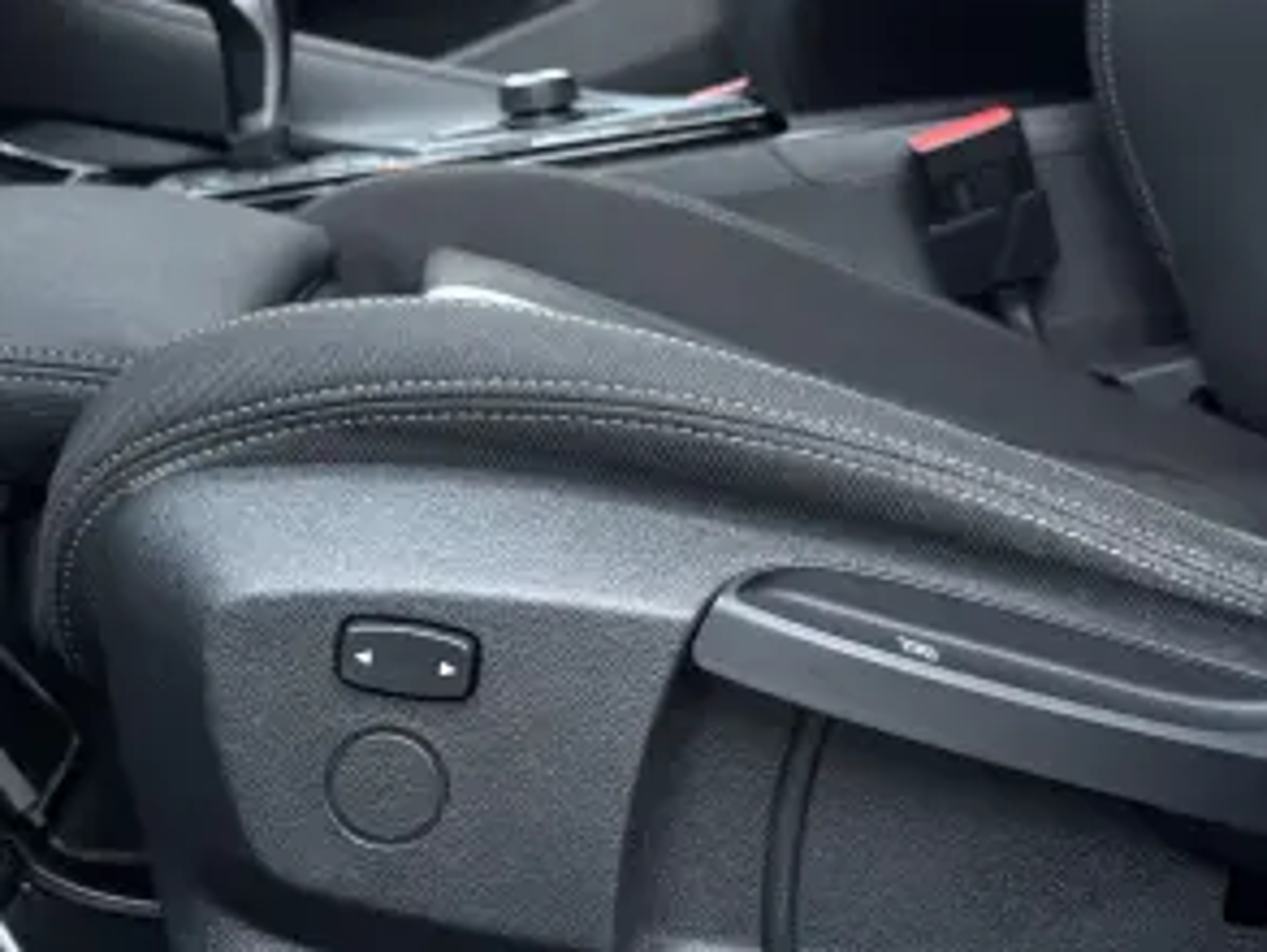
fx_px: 2160
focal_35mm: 59
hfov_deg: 32.7
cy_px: 428
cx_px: 566
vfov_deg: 24.8
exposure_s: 1/33
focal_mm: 6.76
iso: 200
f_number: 1.78
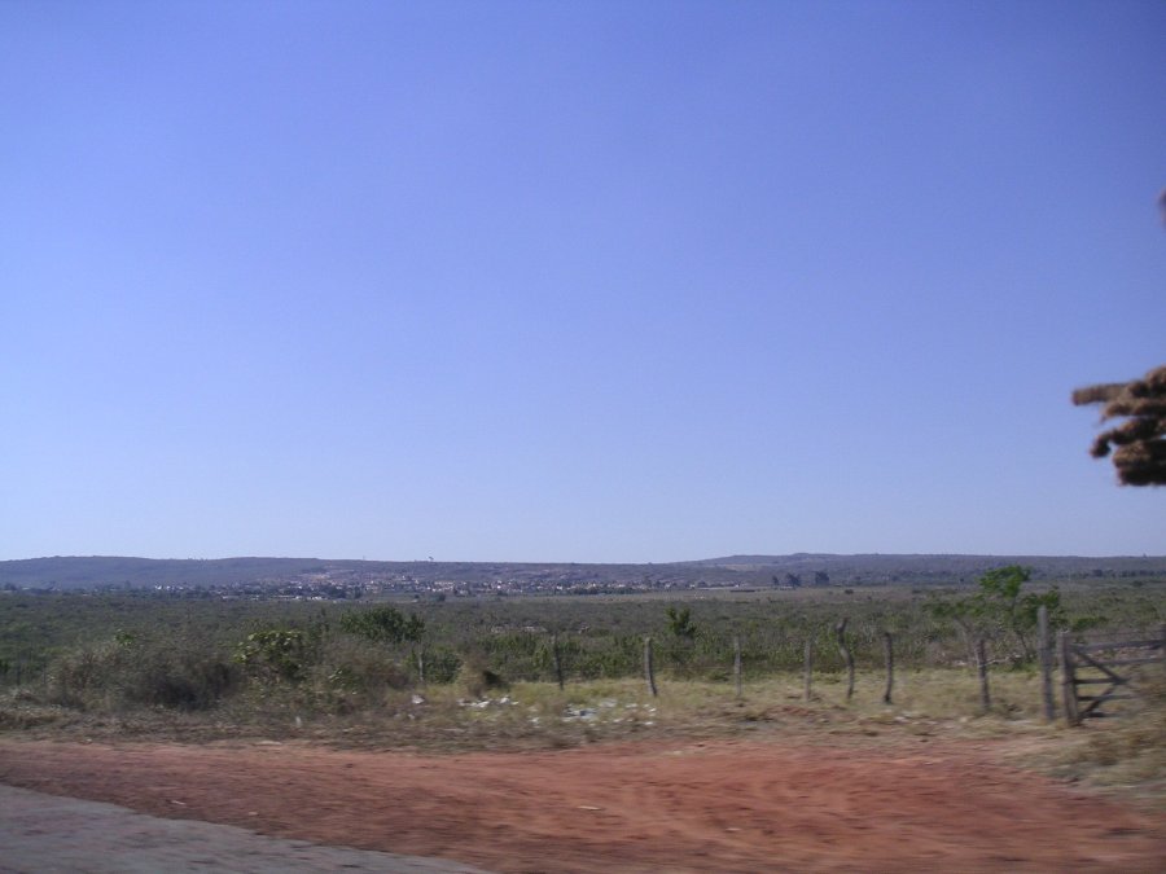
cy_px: 437
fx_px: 1280
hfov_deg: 49.0
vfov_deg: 37.7
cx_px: 583
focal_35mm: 38
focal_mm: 6
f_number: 6.7
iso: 50
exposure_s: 1/180
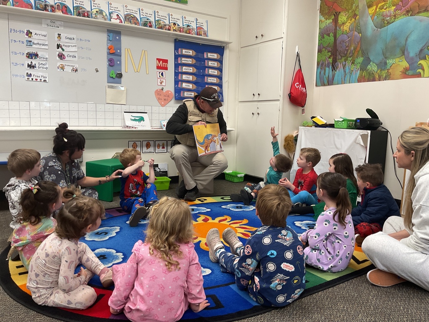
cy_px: 161
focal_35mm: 29
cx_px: 214
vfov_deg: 48.2
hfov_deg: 61.7
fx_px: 359
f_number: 1.8
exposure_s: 1/60
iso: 50
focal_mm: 3
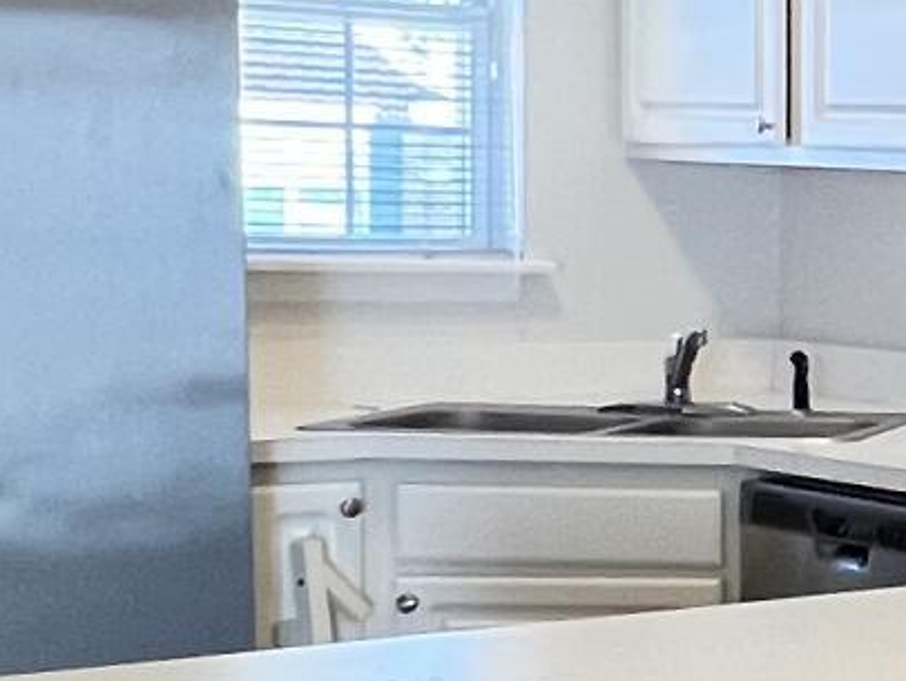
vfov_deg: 15.4
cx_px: 2095
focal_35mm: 96
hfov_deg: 14.5
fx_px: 2514
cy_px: 420
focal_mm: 1.57
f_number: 1.8
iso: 200
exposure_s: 1/120
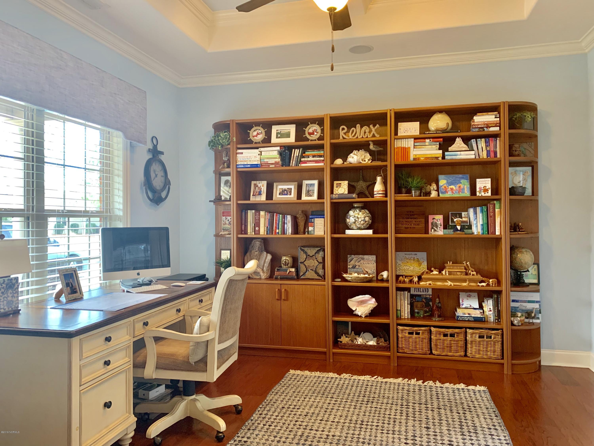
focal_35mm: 26
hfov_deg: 67.3
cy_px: 223
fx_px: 446
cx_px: 297
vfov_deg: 53.1
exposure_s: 1/60
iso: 200
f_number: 1.8
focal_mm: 4.25
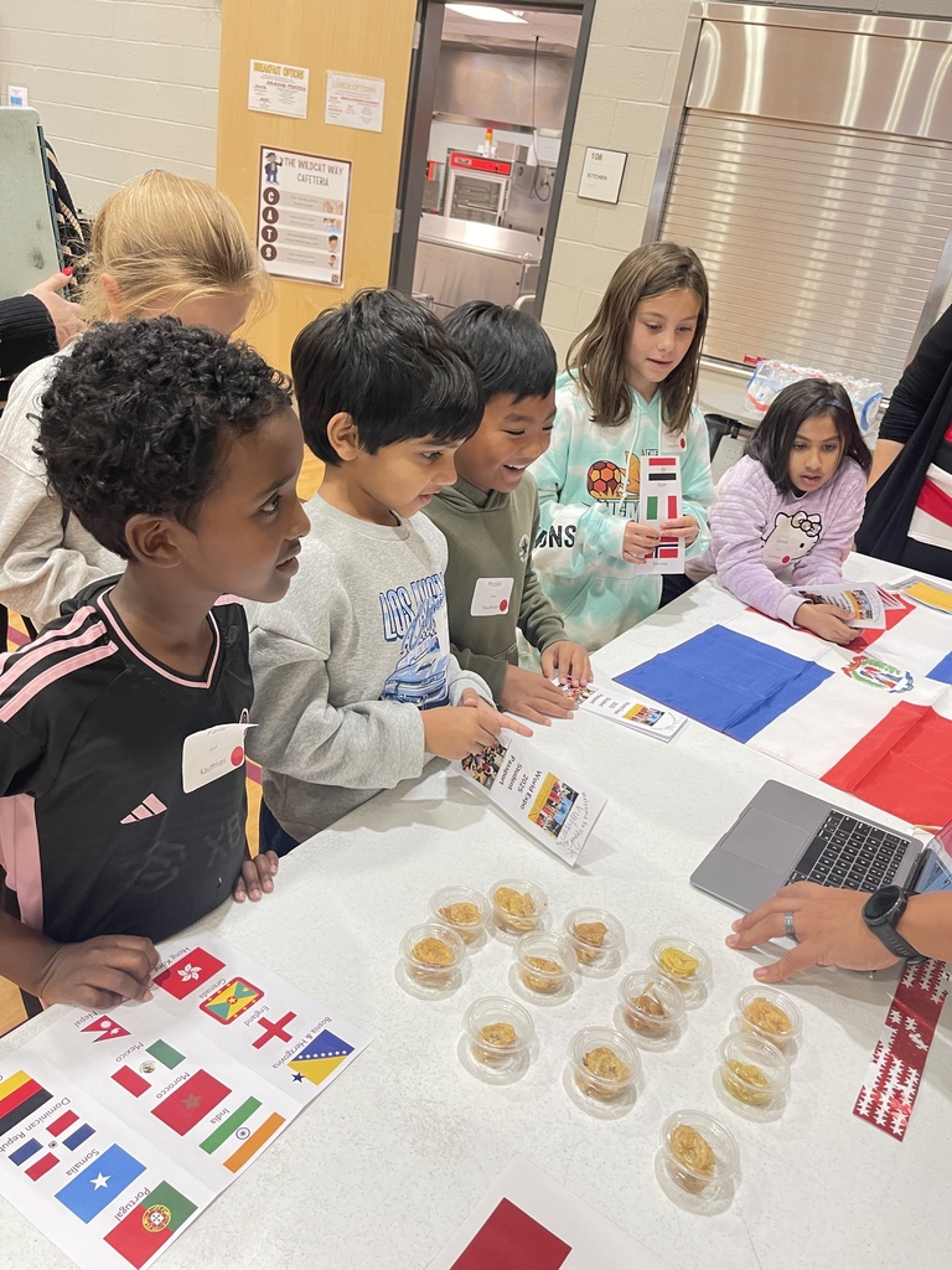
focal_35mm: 26
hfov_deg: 53.1
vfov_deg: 67.3
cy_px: 635
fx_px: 953
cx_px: 476
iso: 125
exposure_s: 1/88
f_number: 1.6
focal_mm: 5.1
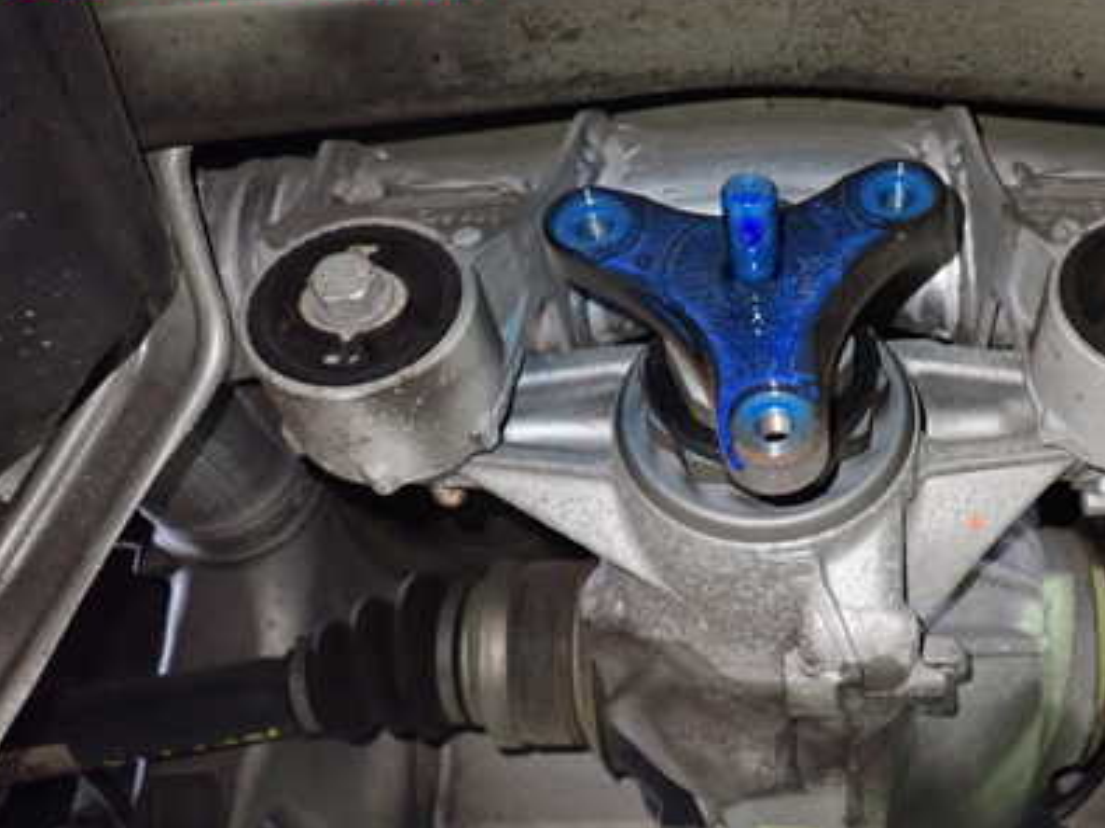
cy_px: 568
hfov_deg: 47.4
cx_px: 808
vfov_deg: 37.2
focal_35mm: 38
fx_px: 1213
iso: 800
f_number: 2
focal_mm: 4.5
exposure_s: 1/25
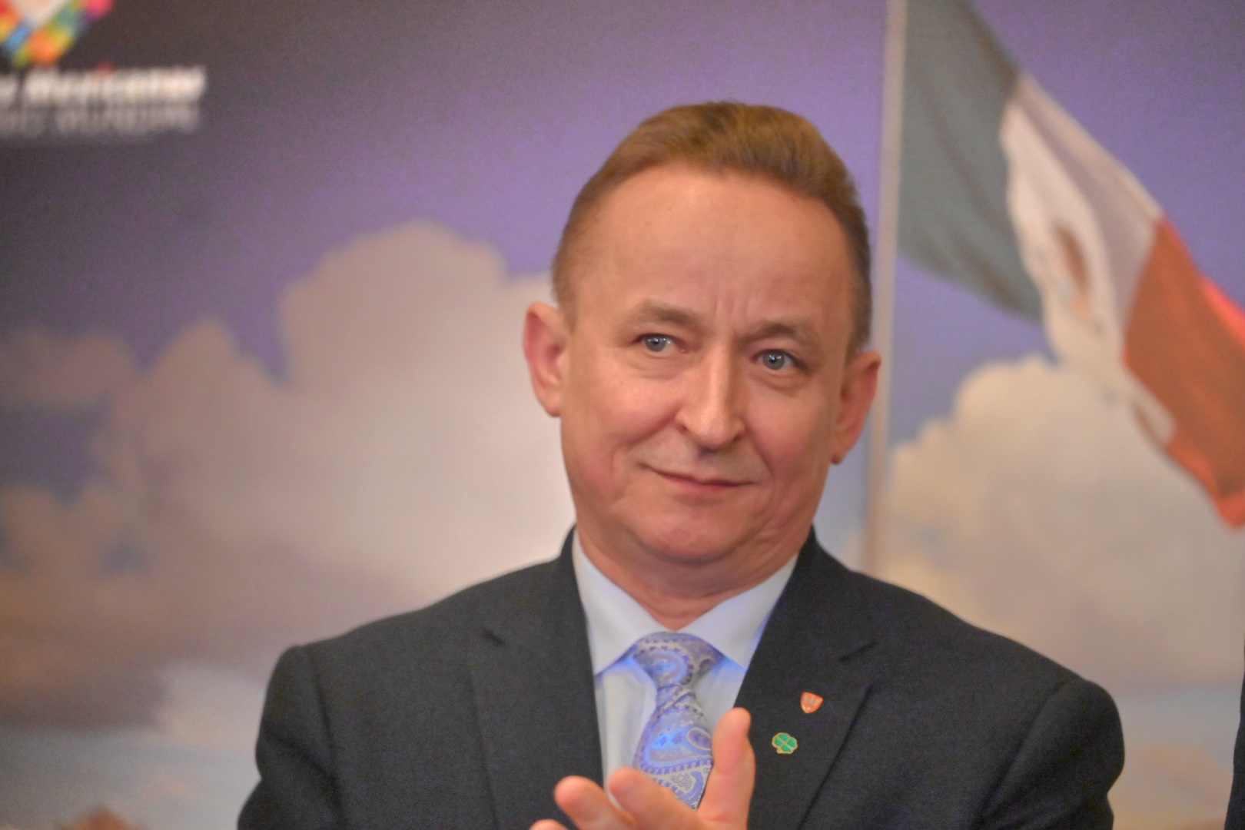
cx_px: 622
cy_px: 415
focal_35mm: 180
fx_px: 6225
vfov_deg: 7.6
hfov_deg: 11.4
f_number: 2.8
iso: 5000
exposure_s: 1/400
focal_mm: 180
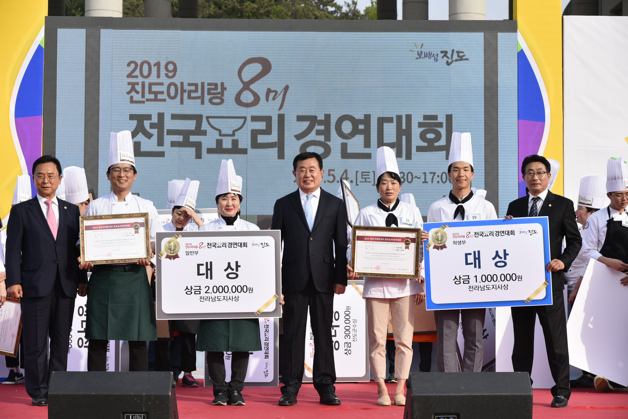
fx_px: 1431
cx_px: 314
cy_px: 210
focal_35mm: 82
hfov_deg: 24.8
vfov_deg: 16.7
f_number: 7.1
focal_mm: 82
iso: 100
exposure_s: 1/250
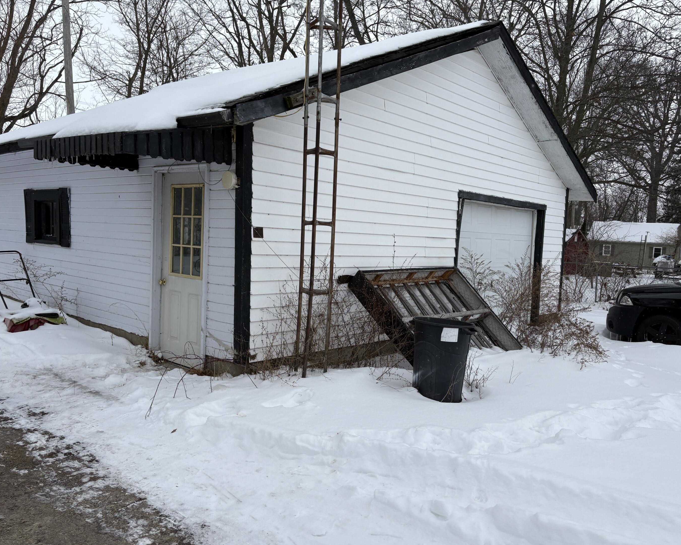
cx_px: 357
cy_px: 280
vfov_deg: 51.5
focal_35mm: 28
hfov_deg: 62.2
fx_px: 564
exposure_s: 1/527
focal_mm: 5.96
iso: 50
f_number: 1.6
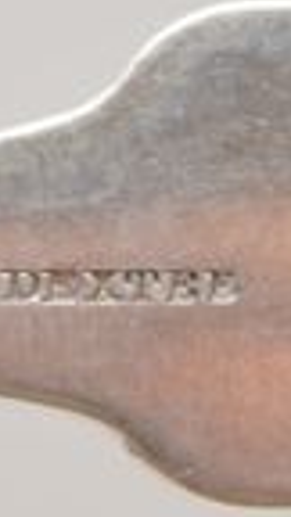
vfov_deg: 5.6
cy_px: 325
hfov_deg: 3.2
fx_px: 5258
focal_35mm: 383
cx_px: 72
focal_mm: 55
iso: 100
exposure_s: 1/125
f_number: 5.6
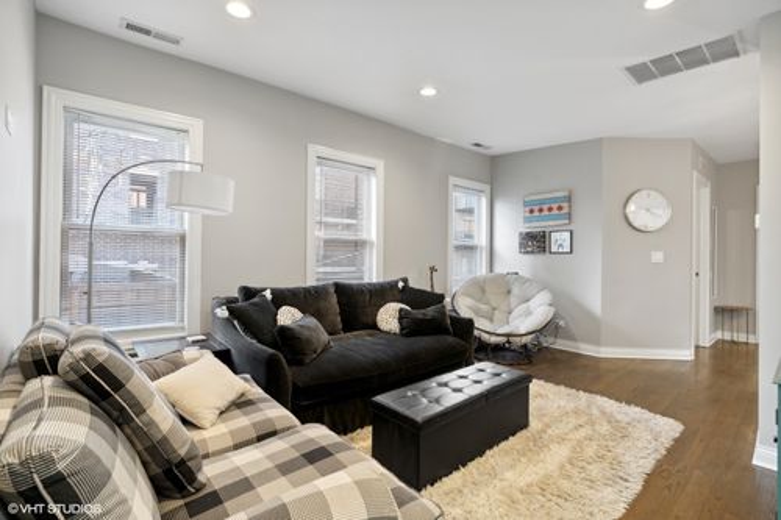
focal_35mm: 17
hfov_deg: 93.3
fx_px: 369
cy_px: 260
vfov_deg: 70.4
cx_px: 390
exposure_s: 1/8
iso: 320
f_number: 7.1
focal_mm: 17
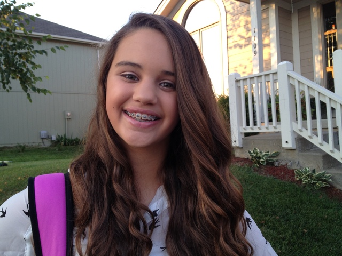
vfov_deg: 40.7
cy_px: 128
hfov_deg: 52.6
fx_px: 346
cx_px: 171
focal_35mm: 35
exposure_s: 1/120
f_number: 2.4
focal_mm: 4.28
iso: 64
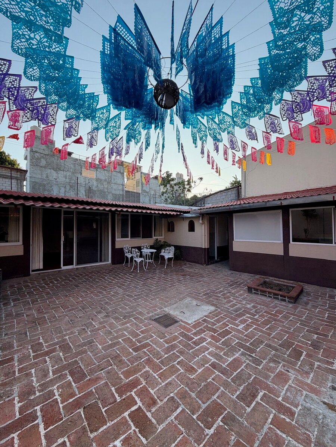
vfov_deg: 102.1
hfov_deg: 85.7
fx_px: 181
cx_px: 168
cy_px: 224
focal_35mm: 14
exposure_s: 1/192
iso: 64
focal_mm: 2.22
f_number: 2.2
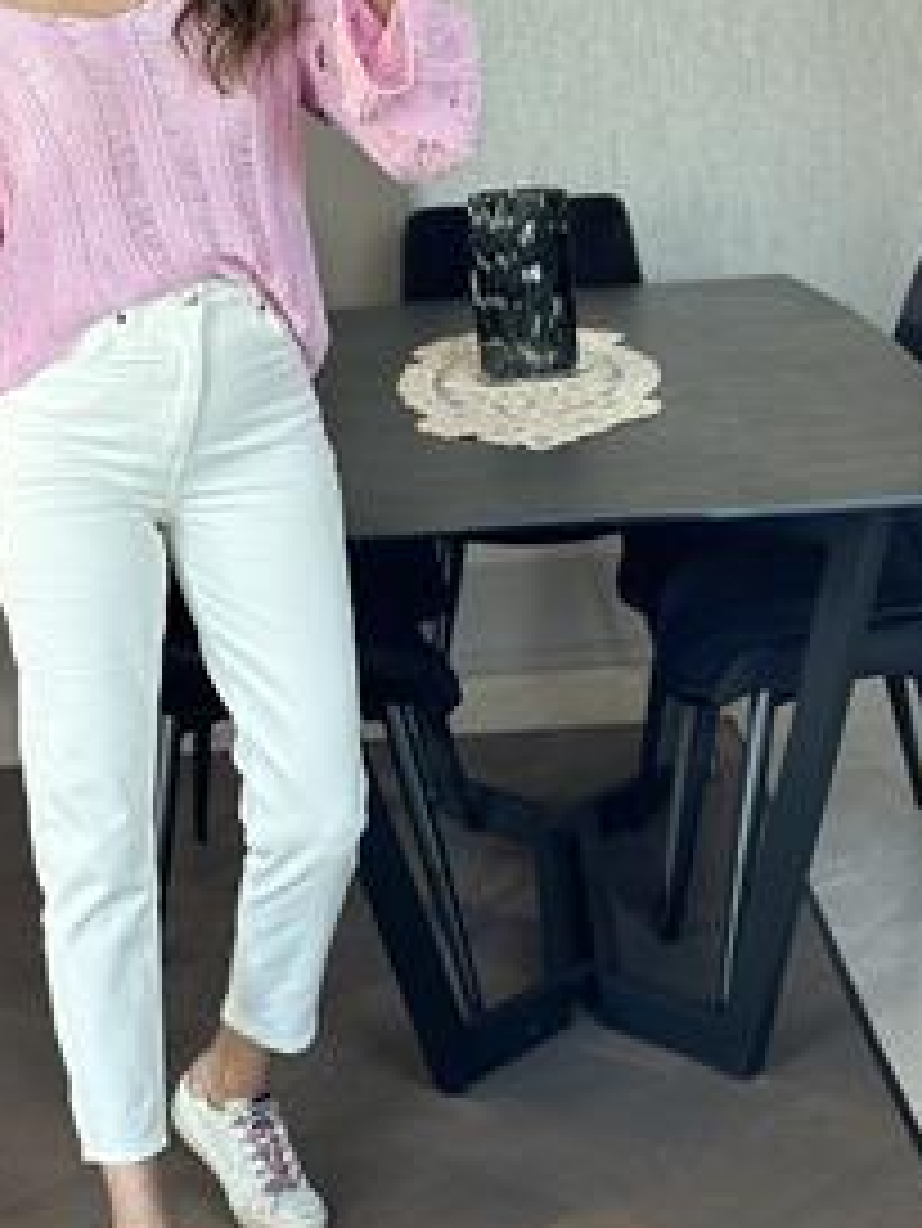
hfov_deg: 16.5
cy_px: 477
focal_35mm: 89
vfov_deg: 22.0
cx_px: 189
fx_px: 3158
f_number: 1.78
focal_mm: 6.86
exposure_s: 1/67
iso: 125
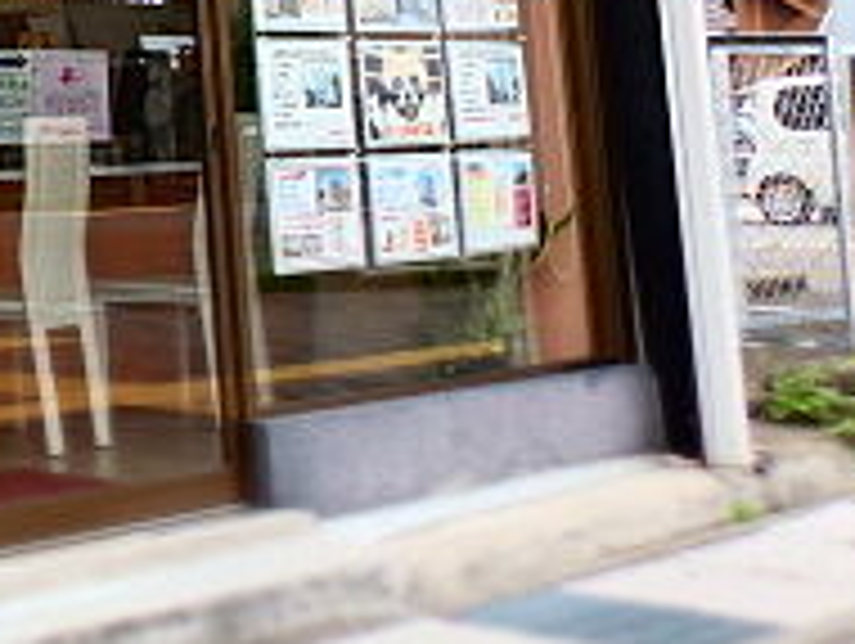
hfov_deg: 21.7
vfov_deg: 19.3
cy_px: -32
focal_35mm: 74
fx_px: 1830
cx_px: -446
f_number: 4.5
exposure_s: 1/160
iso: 80
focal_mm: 4
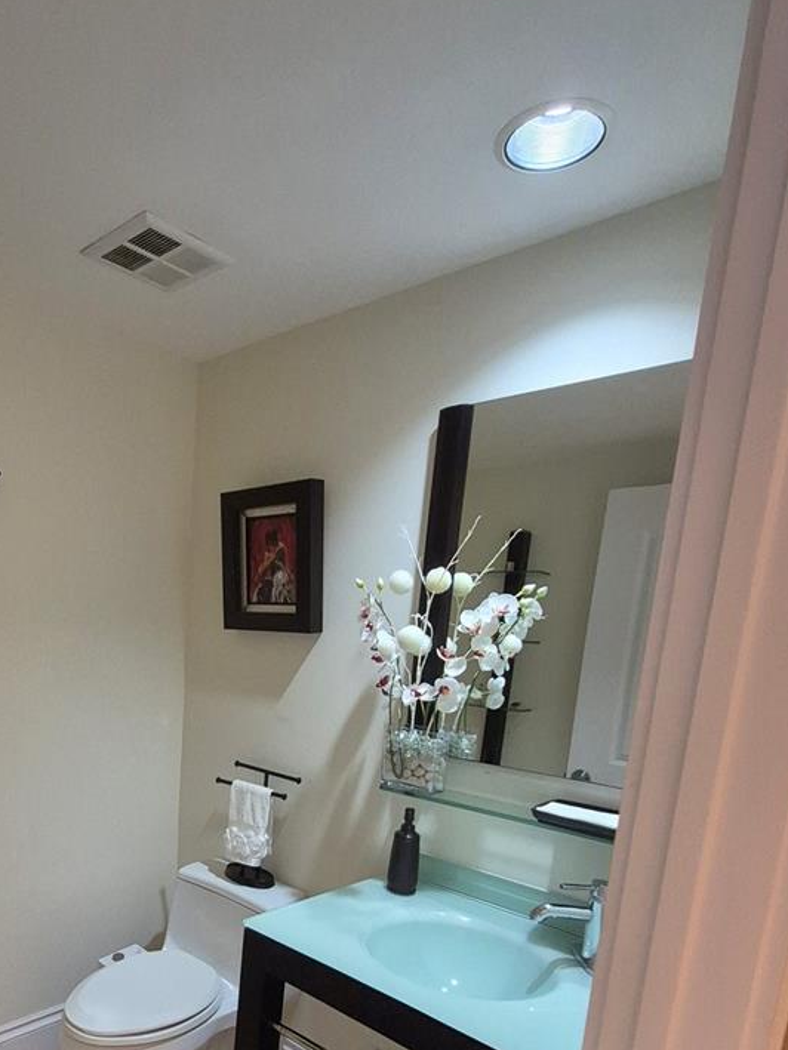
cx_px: 209
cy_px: 754
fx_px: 668
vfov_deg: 72.4
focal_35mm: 22
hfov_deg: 58.3
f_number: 2.2
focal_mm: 1.74
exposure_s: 1/60
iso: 1000
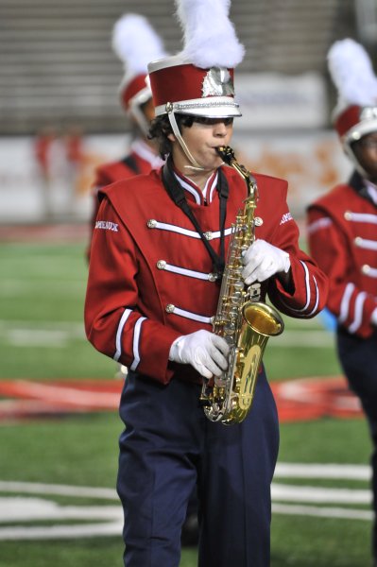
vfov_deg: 6.9
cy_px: 284
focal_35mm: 300
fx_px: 4720
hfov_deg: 4.6
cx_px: 188
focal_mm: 200
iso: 800
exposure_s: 1/200
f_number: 2.8
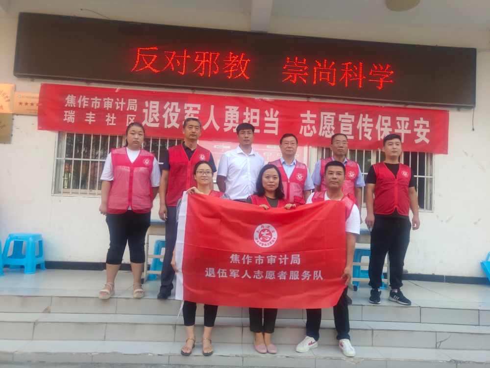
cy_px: 184
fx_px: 425
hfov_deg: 60.0
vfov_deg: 46.8
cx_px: 245
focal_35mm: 30
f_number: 1.8
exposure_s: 1/259
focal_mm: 4.35
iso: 50
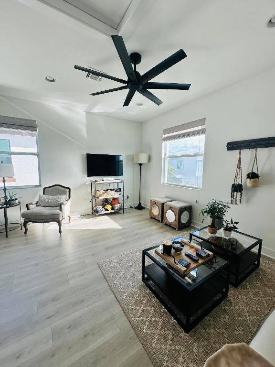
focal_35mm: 14
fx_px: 148
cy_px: 184
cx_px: 138
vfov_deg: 102.1
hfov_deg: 85.7
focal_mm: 2.22
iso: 40
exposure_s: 1/158
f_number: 2.2
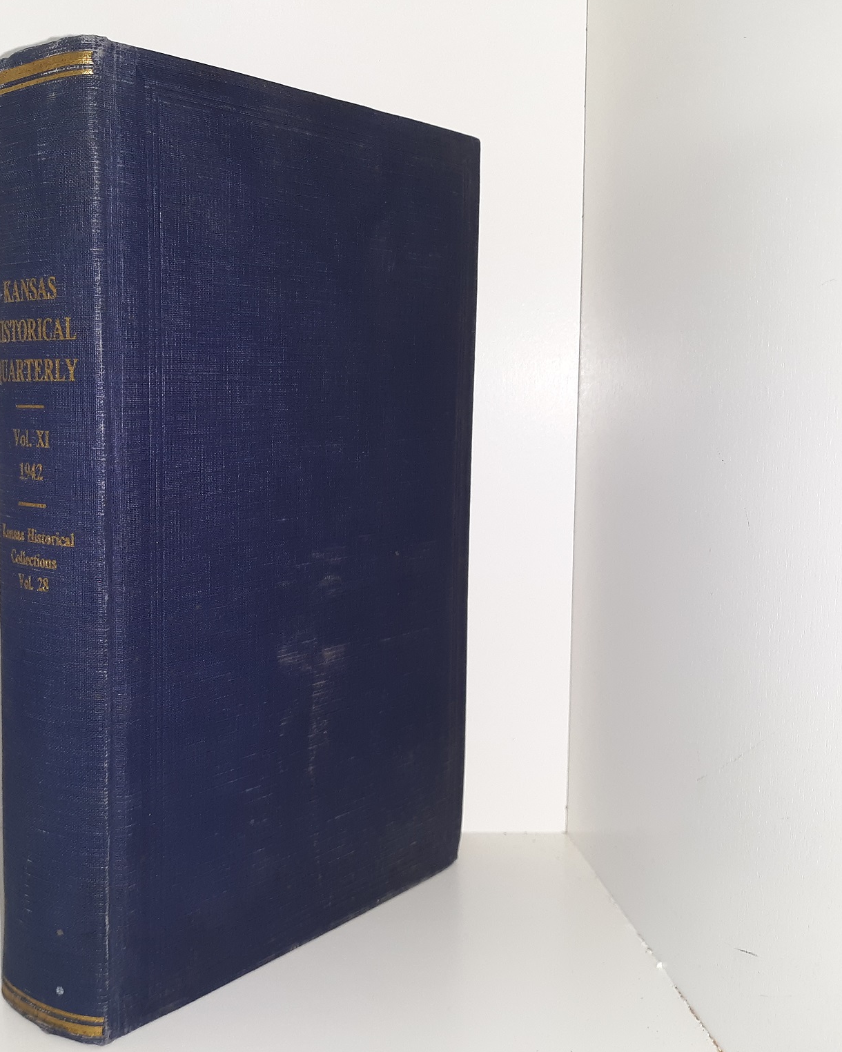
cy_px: 522
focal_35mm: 37
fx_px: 1153
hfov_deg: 39.3
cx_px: 231
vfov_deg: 49.1
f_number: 1.7
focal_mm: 3.7
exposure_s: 1/100
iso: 64
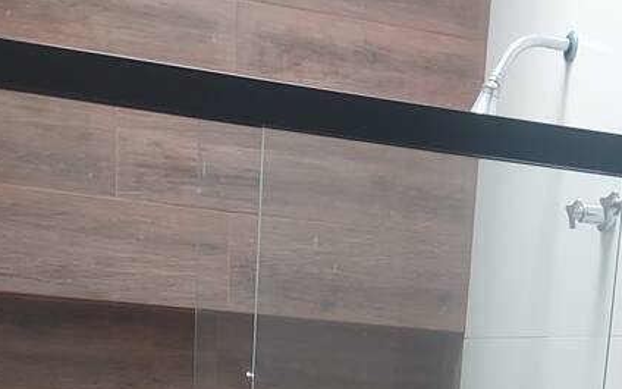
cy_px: 766
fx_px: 1373
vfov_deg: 13.8
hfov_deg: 25.4
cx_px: 398
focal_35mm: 81
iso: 125
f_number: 1.8
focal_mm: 4.6
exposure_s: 1/60
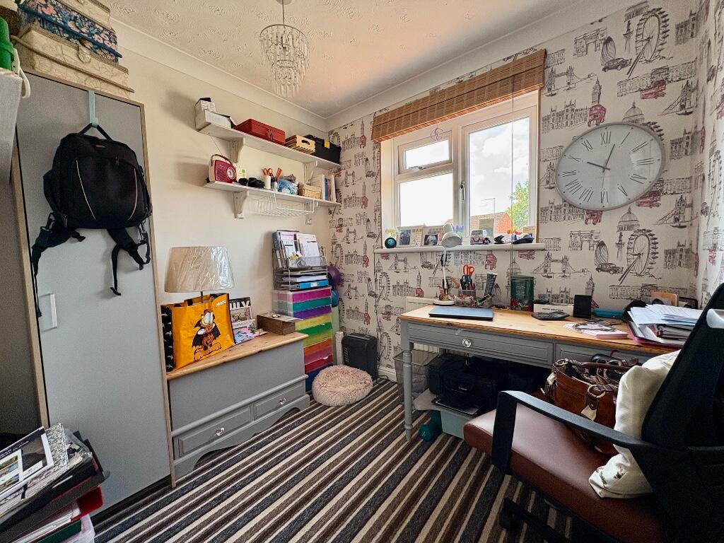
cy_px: 272
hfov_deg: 102.1
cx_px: 362
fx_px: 293
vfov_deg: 85.7
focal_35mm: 14
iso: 100
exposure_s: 1/99
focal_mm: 2.22
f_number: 2.2
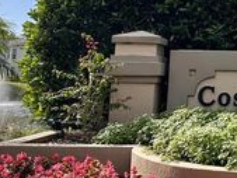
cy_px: 19
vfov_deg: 20.3
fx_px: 486
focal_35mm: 71
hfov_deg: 24.2
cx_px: 302
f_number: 1.78
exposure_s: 1/3058
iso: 80
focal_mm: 6.86
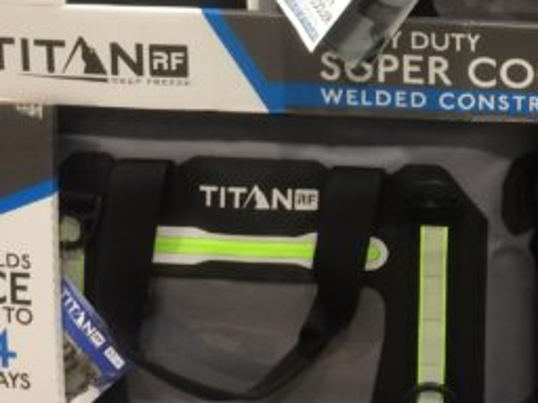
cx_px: 572
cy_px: -145
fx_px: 1352
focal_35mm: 87
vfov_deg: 16.0
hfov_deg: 21.5
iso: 125
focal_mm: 4.15
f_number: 2.2
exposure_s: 1/30
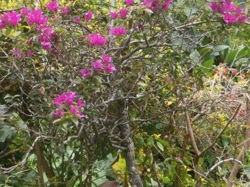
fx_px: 1777
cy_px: 57
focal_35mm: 246
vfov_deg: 6.0
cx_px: 112
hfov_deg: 8.0
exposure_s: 1/160
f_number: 5.8
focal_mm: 29.39
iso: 100
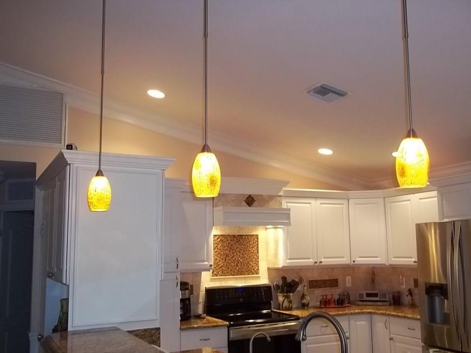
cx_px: 248
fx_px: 490
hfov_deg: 51.3
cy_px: 189
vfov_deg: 39.7
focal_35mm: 36
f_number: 2.9
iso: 160
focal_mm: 5.7
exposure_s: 1/30
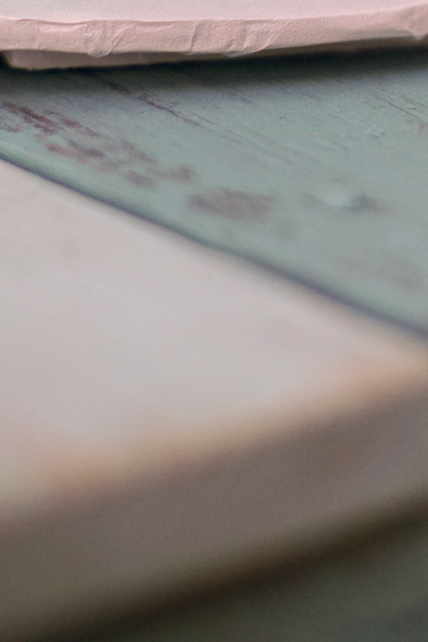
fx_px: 2460
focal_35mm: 138
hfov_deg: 9.8
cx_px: 469
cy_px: -145
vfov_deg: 14.4
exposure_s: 1/160
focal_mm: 50
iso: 2000
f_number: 2
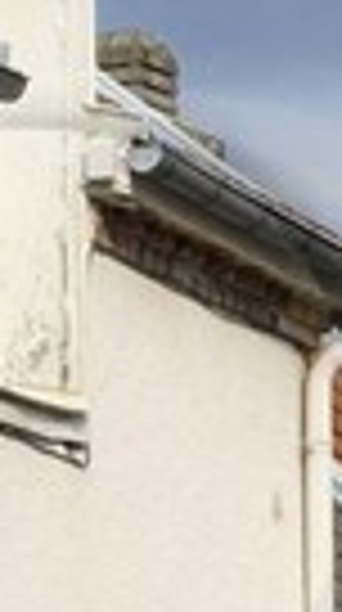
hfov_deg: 2.7
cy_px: 837
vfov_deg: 4.8
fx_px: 7210
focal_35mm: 445
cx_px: -508
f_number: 18
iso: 400
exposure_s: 1/200
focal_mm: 36
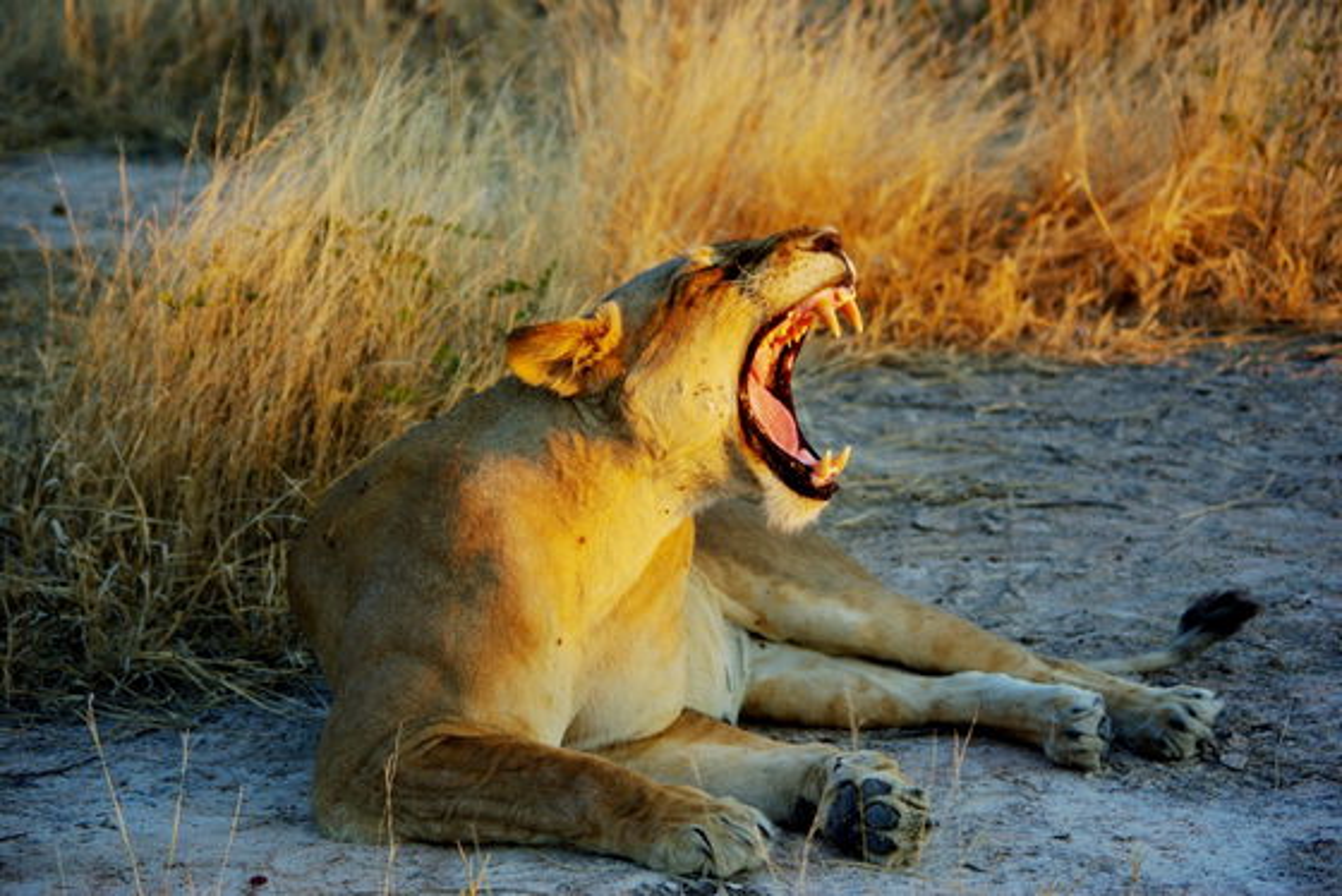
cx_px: 671
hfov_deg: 14.4
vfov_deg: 9.7
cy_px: 448
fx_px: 5296
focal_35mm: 142
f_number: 5.6
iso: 100
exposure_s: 1/90
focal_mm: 95
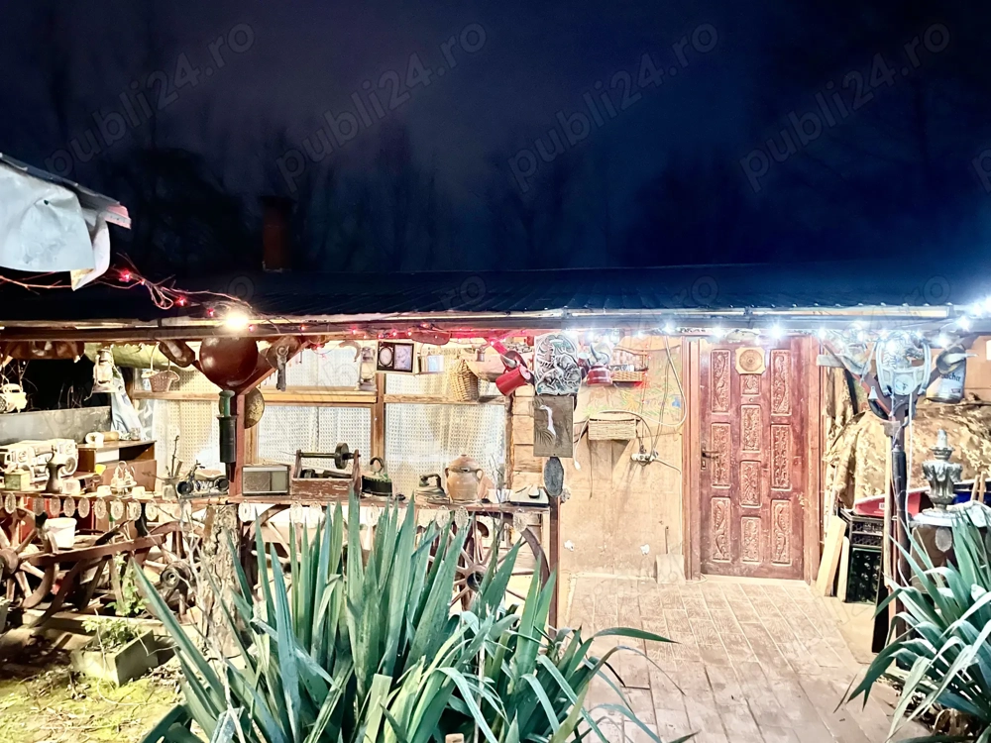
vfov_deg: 53.1
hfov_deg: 67.3
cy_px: 372
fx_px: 744
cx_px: 496
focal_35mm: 26
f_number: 1.6
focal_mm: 4.2
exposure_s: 1/14
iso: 1000
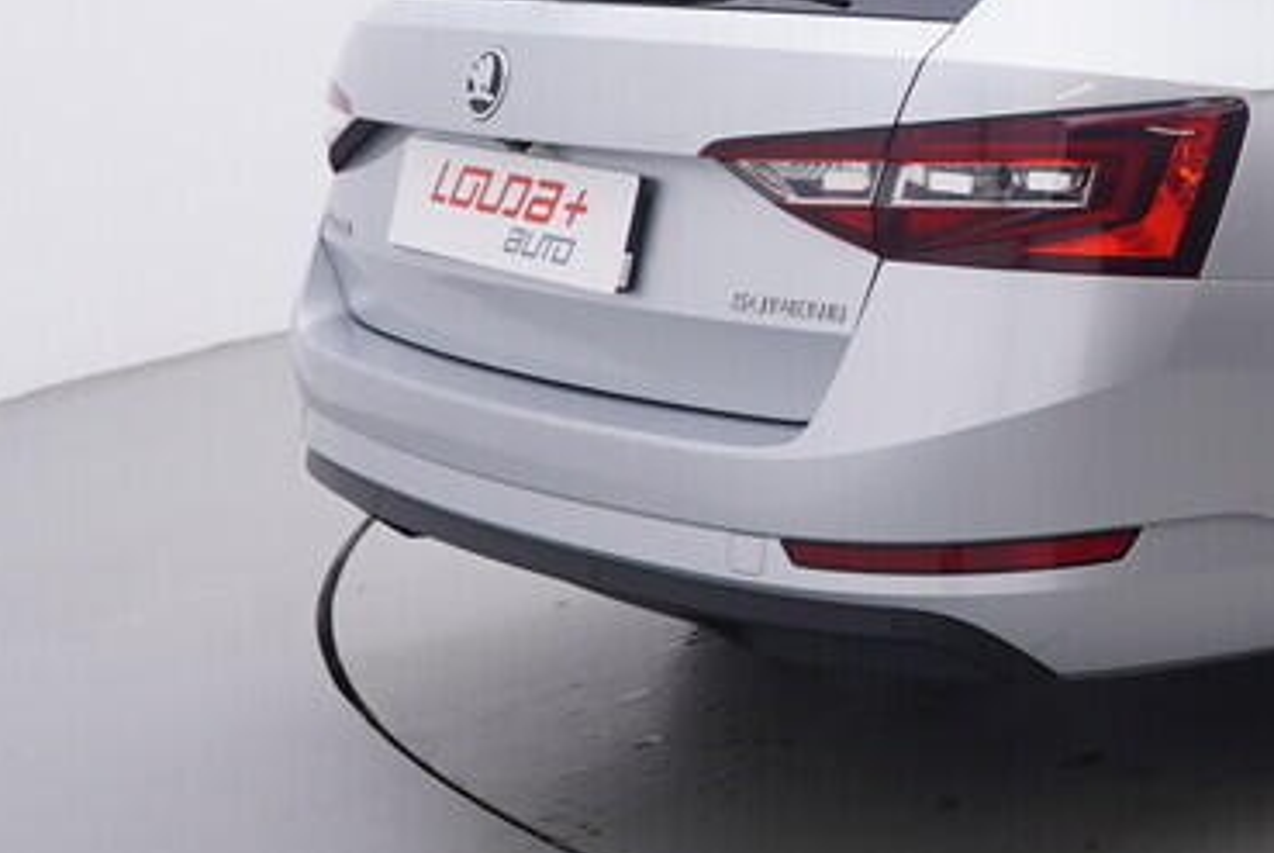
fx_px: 2210
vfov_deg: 21.5
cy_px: 152
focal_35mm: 62
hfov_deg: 28.6
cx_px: 1471
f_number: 5
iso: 200
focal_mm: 15
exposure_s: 1/80
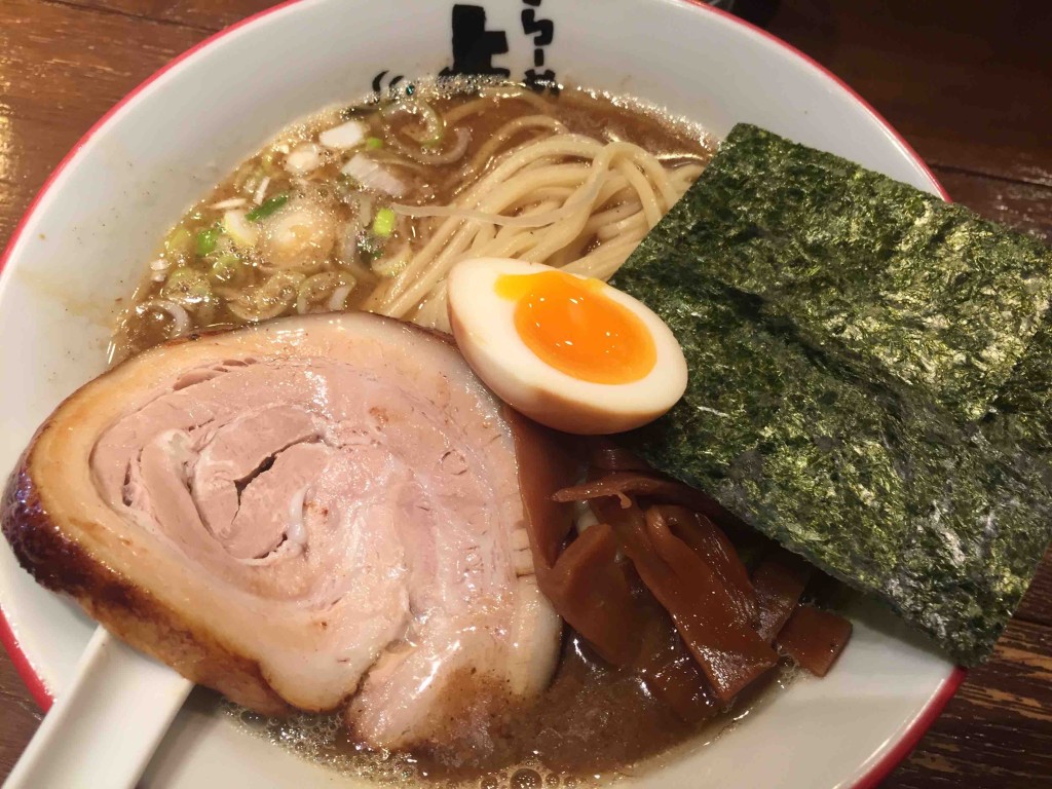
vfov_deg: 48.2
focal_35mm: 29
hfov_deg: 61.7
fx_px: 881
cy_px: 394
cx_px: 526
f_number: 2.2
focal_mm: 4.15
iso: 64
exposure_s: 1/30
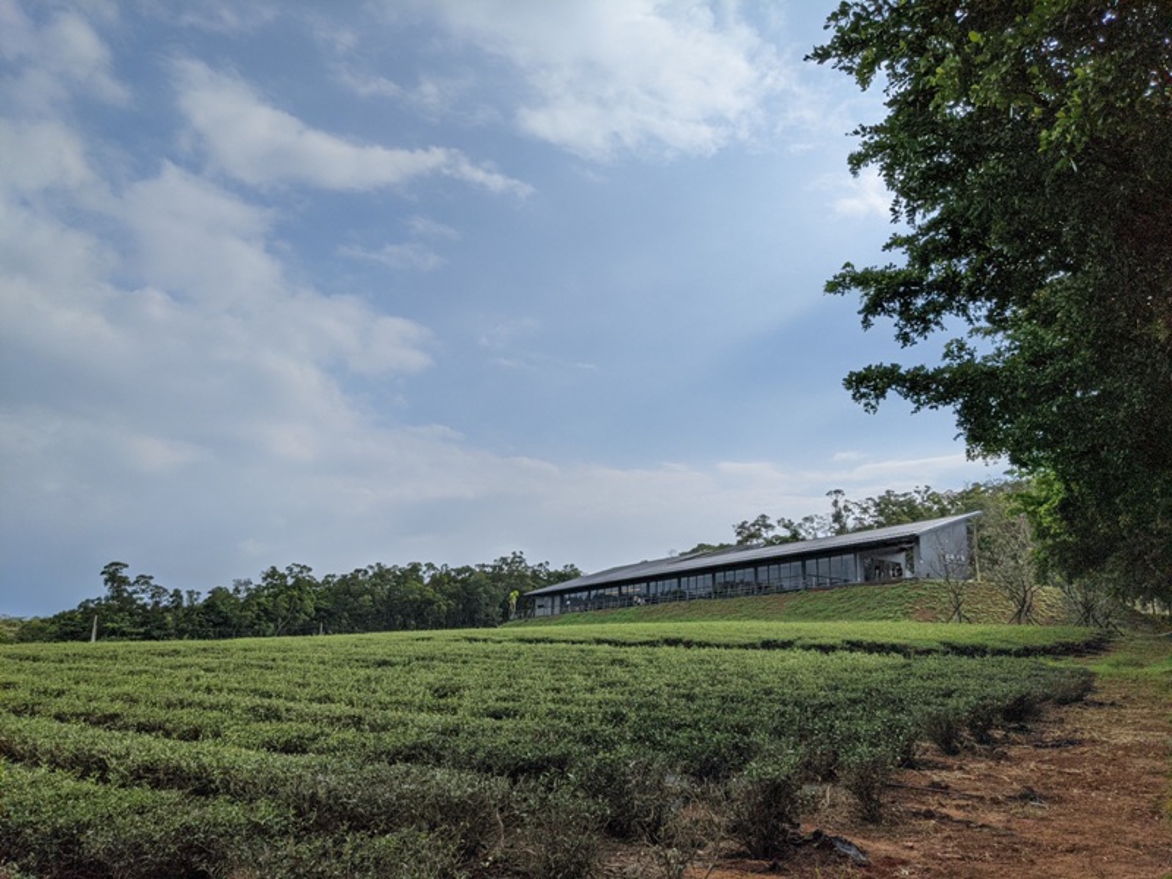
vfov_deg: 51.4
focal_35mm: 27
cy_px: 440
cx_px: 586
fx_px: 914
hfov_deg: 65.3
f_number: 1.73
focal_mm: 4.38
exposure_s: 1/7812
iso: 86
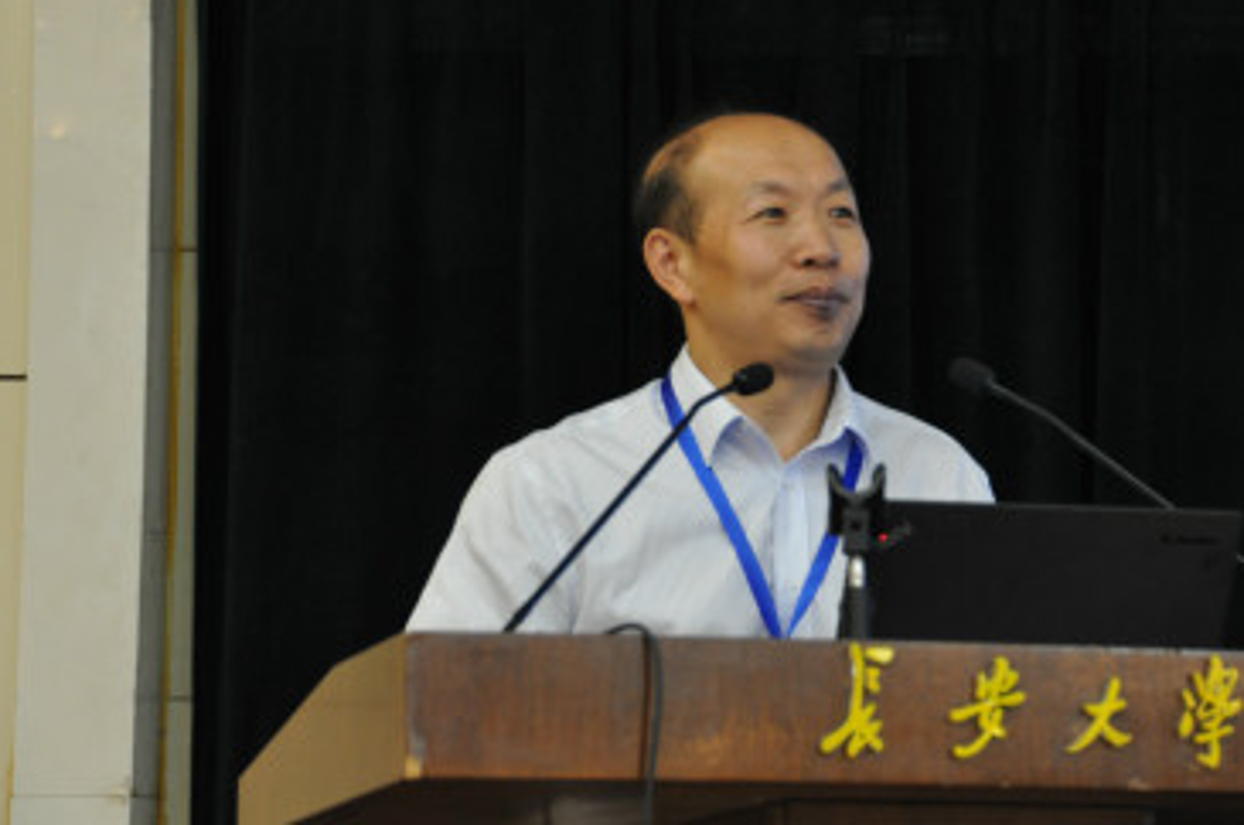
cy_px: 355
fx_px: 4967
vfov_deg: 9.5
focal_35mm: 144
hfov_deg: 14.3
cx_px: 808
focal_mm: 70
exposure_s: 1/8
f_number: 5
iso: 800
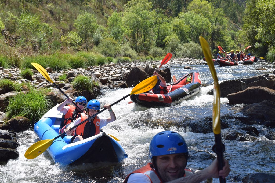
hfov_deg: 36.9
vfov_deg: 25.1
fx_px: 413
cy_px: 92
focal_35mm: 54
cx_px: 138
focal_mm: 36
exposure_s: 1/400
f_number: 10
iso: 200
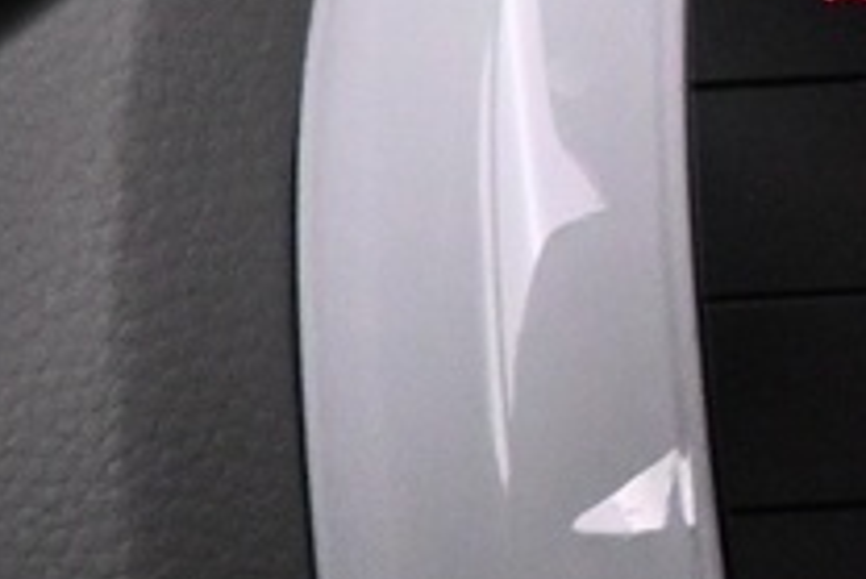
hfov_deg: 9.4
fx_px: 4501
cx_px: 2323
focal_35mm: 187
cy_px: 691
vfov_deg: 7.3
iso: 3200
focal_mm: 16
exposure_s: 1/30
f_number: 4
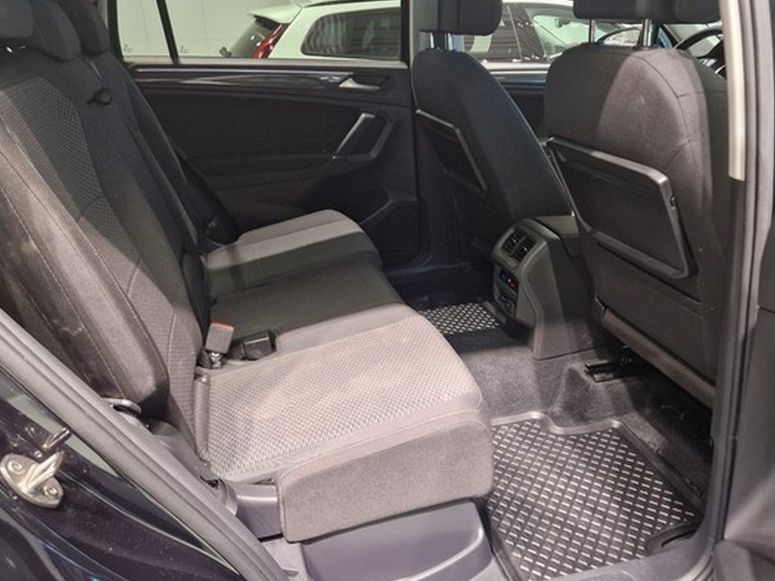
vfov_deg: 49.7
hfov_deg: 63.4
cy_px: 266
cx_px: 386
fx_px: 627
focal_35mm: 28
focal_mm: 5.4
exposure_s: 1/100
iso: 400
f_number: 1.8
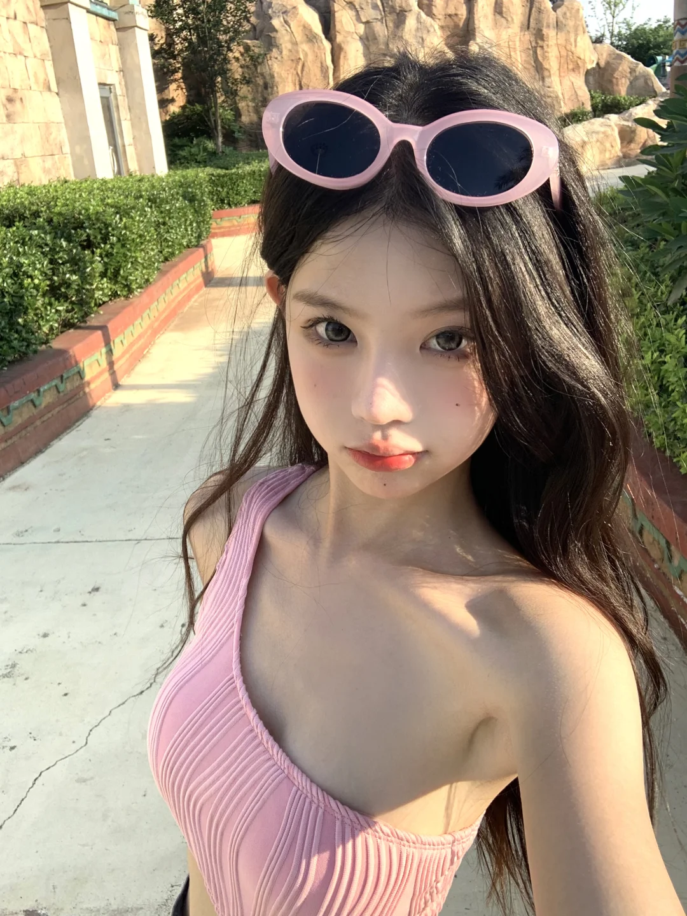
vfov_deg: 56.8
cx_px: 344
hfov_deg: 44.2
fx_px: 847
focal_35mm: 32
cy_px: 458
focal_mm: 2.87
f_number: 2.2
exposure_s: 1/255
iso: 16
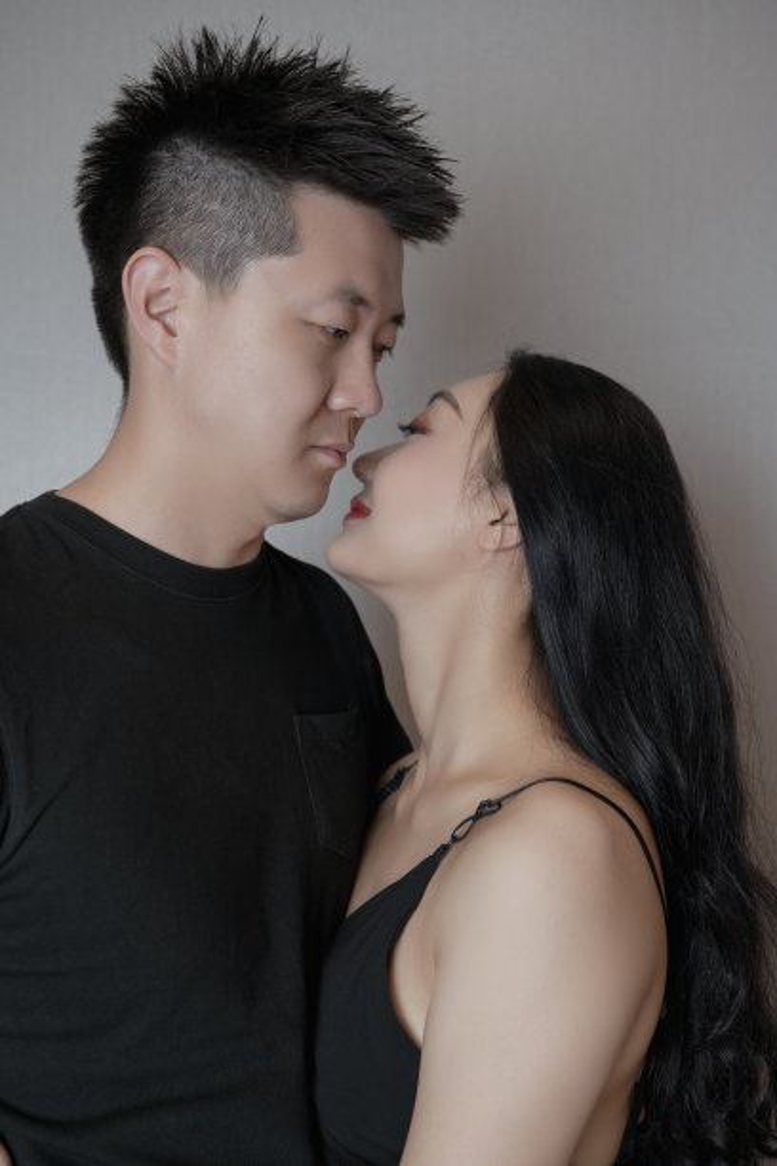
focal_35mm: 39
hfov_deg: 34.2
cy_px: 583
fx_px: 1263
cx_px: 388
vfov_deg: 49.6
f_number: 5.6
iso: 200
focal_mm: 39
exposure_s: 1/80
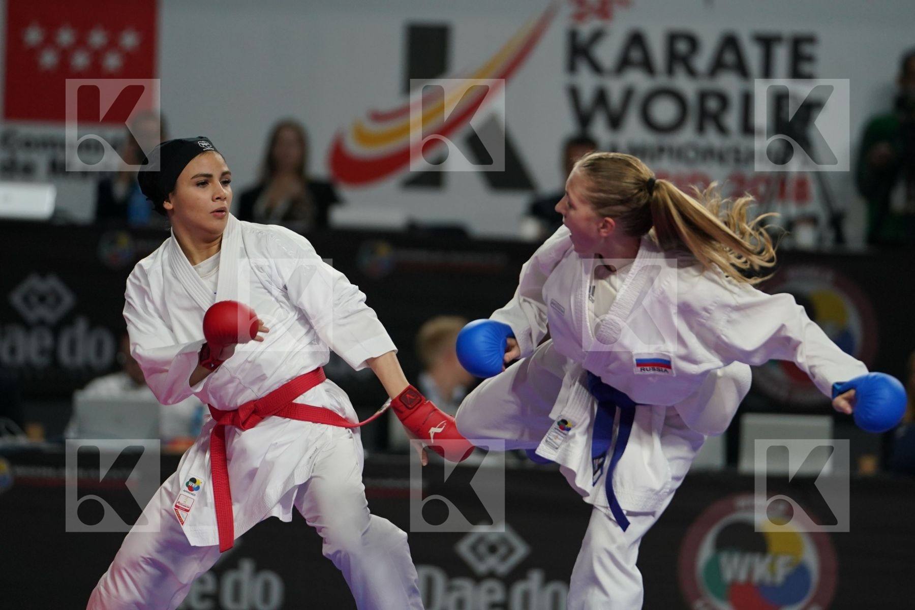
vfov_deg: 4.6
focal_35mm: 300
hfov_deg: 6.9
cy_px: 305
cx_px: 458
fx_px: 7624
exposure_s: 1/1000
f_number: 2.8
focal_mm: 200
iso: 1250
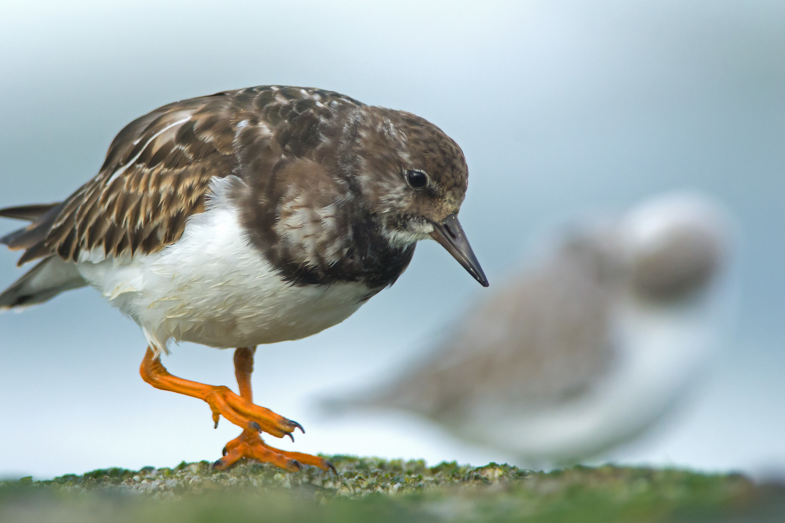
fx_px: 21695
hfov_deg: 2.1
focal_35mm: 995
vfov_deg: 1.4
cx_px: 283
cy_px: 187
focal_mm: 500
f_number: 7.1
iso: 1000
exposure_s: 1/1000
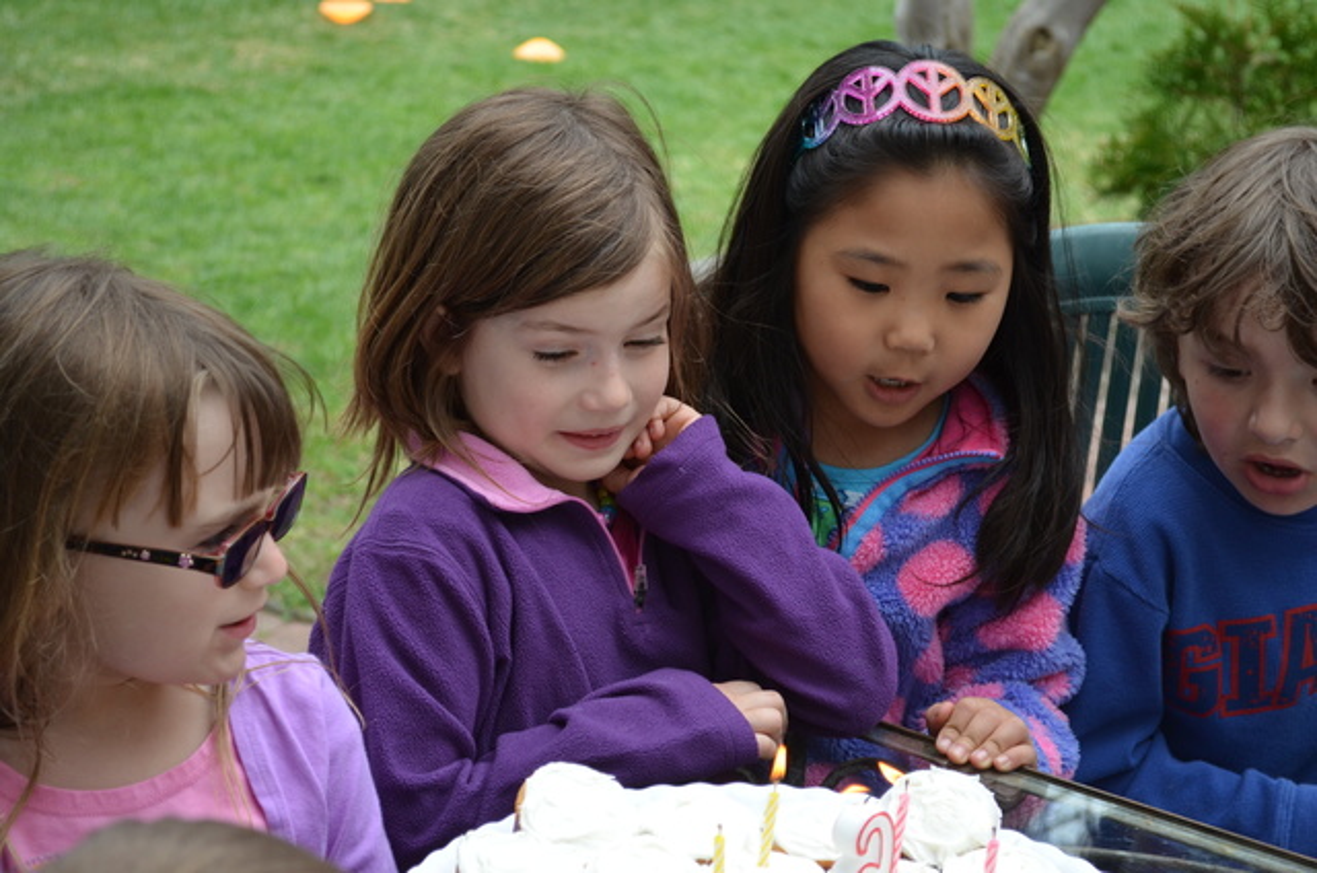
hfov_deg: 24.7
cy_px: 436
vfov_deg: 16.5
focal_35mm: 82
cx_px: 658
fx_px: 3012
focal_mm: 55
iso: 800
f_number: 5.6
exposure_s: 1/800
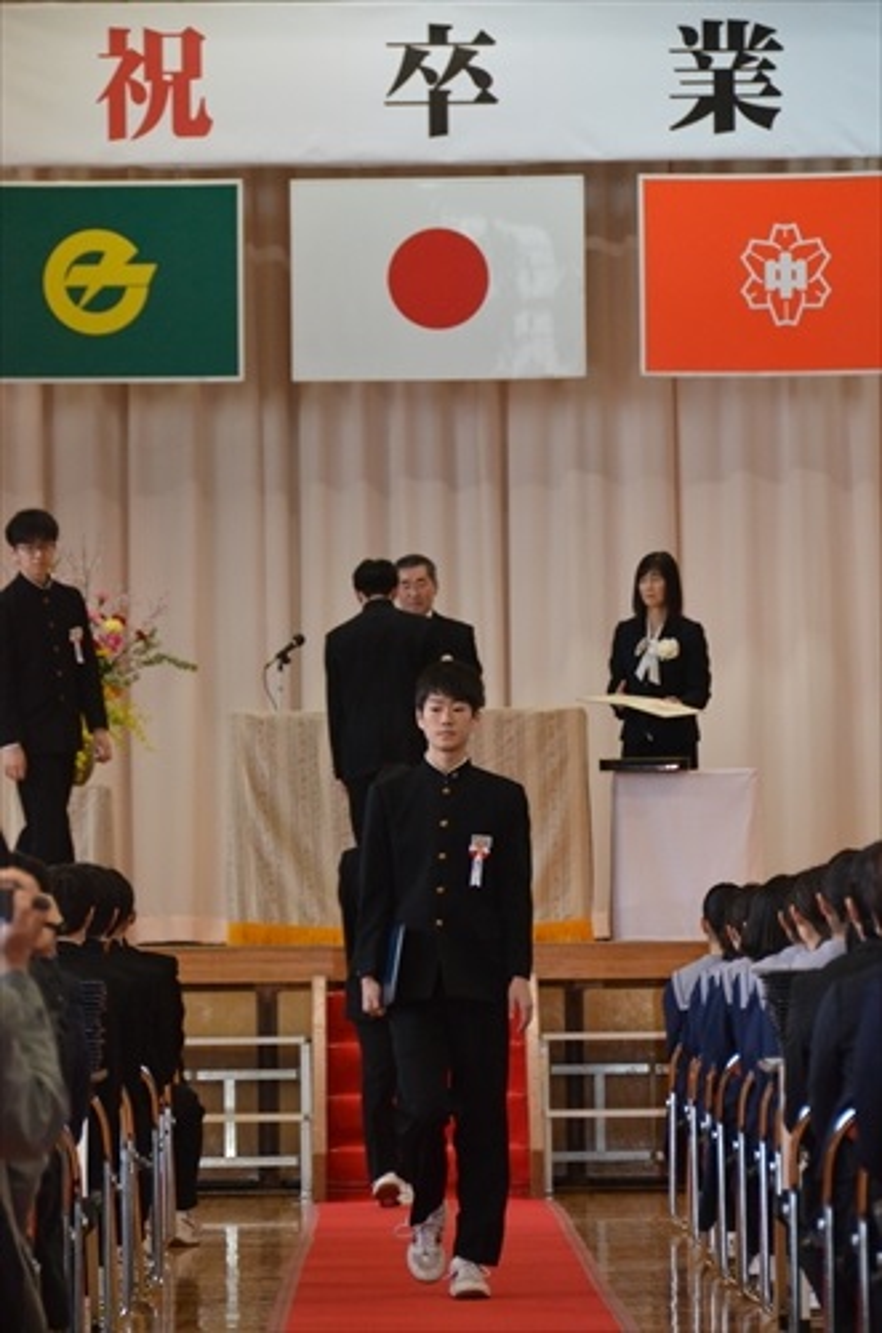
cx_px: 441
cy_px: 666
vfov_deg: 10.2
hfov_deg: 6.8
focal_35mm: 202
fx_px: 7478
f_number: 5.6
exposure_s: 1/200
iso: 2500
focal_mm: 135
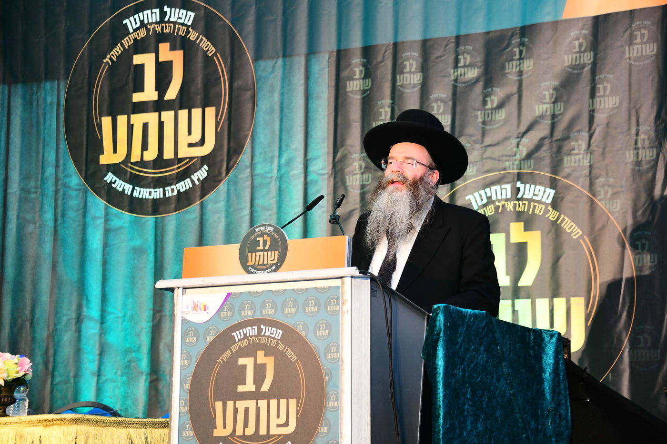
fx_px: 1704
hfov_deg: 22.1
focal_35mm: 92
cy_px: 222
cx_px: 334
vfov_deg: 14.9
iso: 2000
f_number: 5.6
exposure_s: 1/125
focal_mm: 92
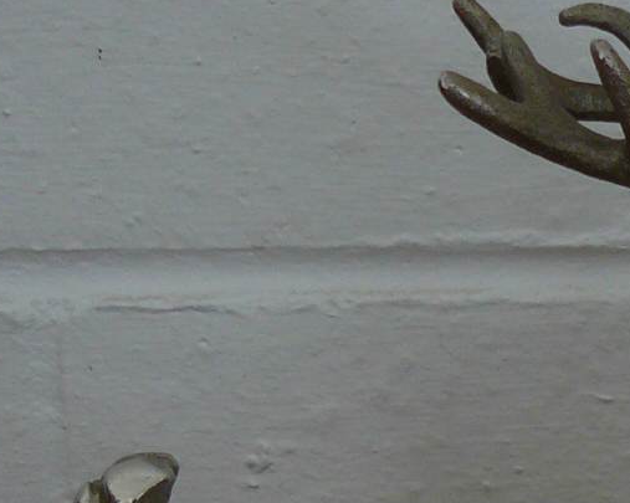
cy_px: 771
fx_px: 2646
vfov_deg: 10.5
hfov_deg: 13.0
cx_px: 857
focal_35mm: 142
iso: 100
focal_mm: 6
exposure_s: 1/50
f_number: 2.8
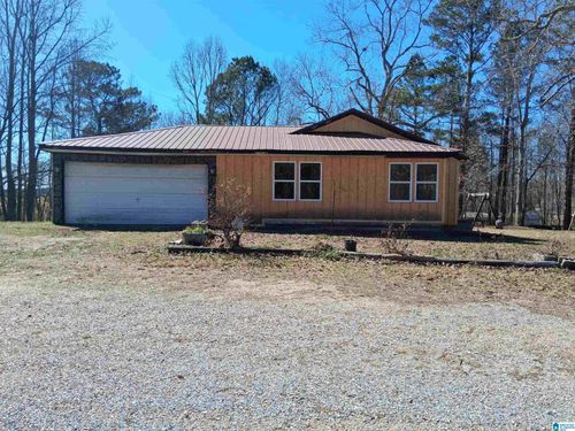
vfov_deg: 53.1
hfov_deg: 67.3
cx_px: 288
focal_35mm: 26
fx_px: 432
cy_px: 216
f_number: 1.8
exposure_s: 1/443
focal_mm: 3.98
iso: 25
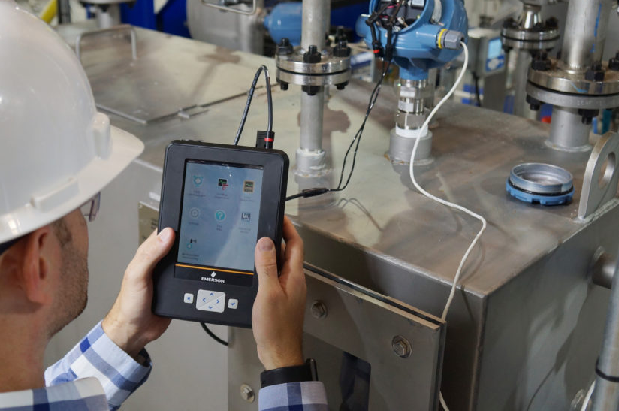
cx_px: 258
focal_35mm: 47
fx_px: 801
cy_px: 168
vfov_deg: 28.7
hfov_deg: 42.1
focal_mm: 25
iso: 400
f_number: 4
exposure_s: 1/60
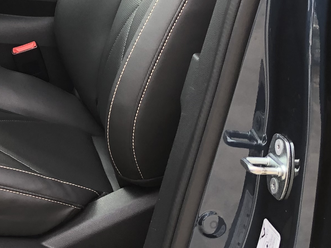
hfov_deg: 19.5
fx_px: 908
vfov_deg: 15.1
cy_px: -43
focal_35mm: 95
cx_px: -60
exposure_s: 1/120
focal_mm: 3.99
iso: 25
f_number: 1.8
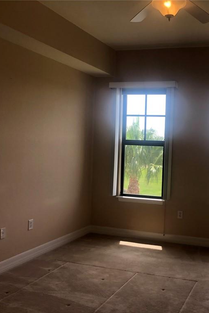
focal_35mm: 39
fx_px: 340
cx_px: 166
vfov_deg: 49.6
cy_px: 157
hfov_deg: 33.3
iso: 25
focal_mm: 4
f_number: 1.8
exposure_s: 1/120
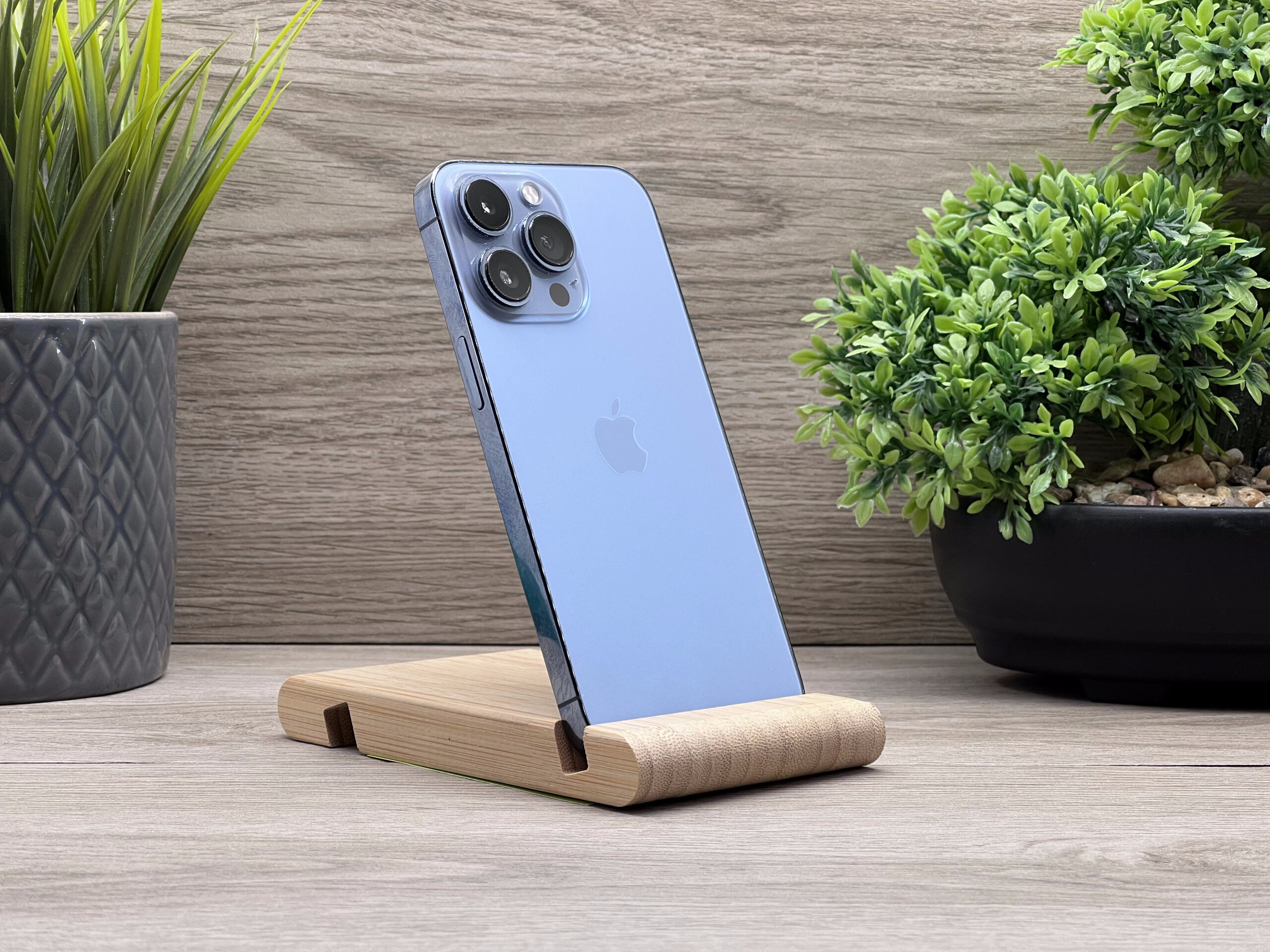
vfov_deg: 19.1
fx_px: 2825
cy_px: 476
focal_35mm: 77
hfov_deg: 25.3
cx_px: 635
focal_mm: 9
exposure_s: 1/100
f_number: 2.8
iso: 64
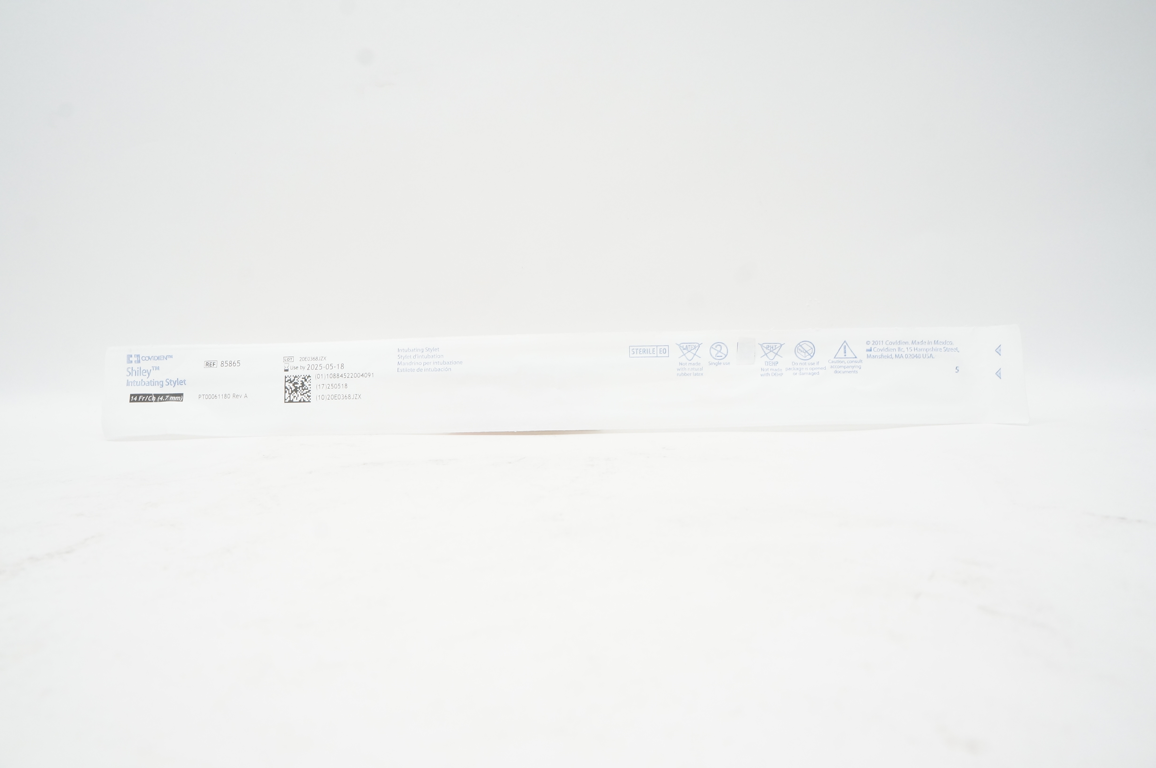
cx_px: 578
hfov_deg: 67.4
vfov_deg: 47.8
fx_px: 866
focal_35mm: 27
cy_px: 384
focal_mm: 18
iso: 800
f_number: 11
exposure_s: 1/25
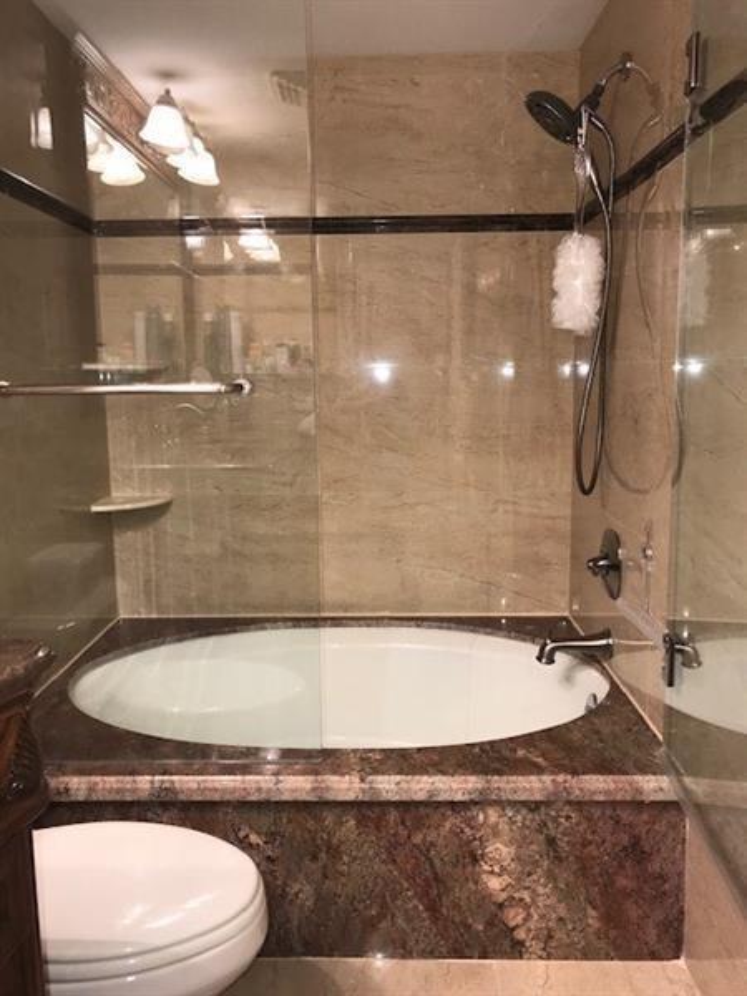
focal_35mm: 28
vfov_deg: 63.4
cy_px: 498
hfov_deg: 49.7
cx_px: 374
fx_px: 806
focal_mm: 3.99
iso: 32
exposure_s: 1/30
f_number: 1.8
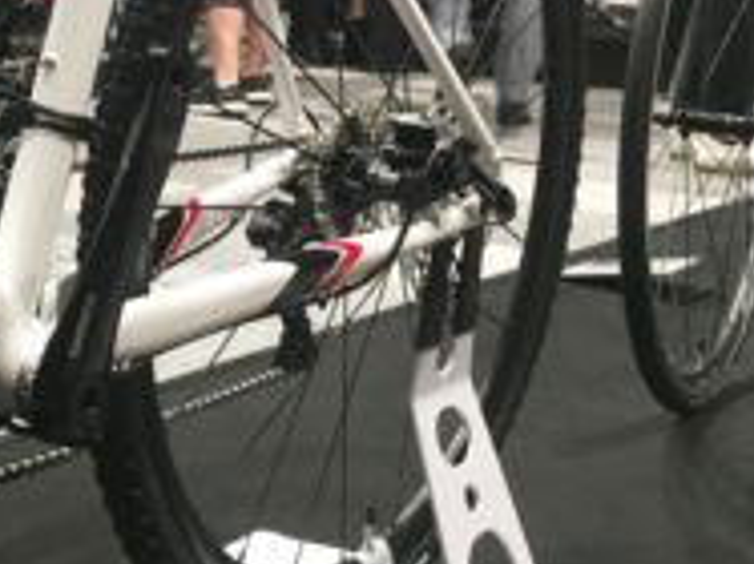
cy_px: -24
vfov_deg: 22.5
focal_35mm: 62
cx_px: 12
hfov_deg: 29.3
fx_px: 1350
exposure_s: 1/30
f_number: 2.2
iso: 125
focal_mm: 4.15
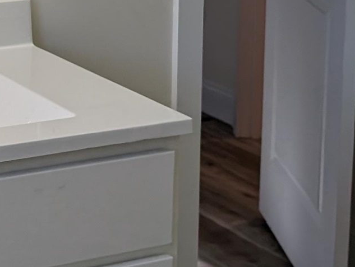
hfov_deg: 16.3
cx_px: -70
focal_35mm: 116
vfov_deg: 12.5
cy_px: -60
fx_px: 1192
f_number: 1.68
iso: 22
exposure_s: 1/228
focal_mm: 6.9
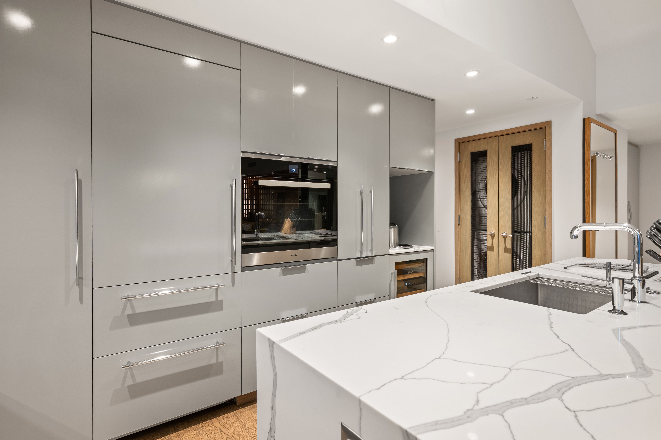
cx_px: 330
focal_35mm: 18
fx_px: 340
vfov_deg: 65.9
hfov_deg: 88.4
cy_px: 220
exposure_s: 1
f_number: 7.1
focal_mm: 18.5
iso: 400
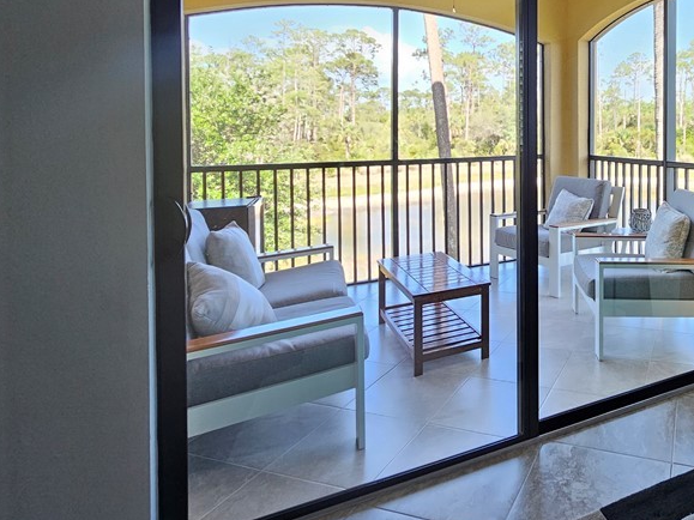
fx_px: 461
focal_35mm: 23
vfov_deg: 56.0
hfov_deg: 67.4
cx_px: 549
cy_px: 129
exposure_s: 1/60
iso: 125
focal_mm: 2.2
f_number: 2.2
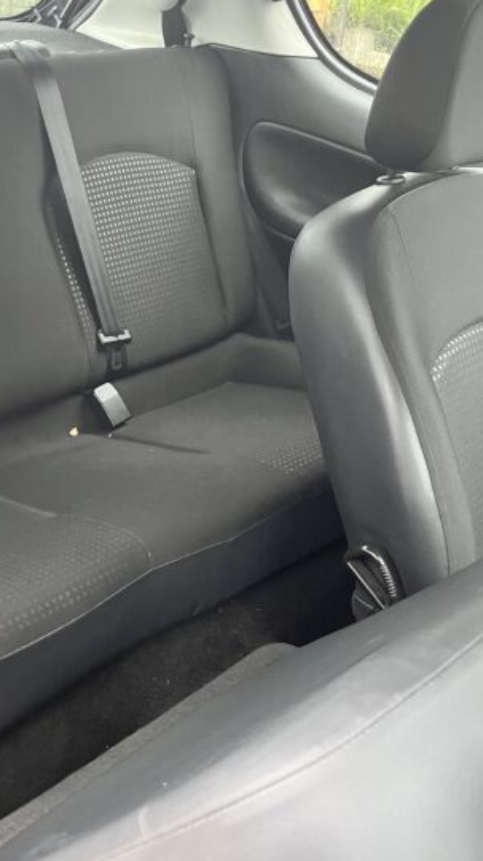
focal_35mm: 42
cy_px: 429
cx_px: 116
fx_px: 958
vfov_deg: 48.4
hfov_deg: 27.9
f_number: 1.6
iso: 400
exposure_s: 1/60
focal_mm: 5.1
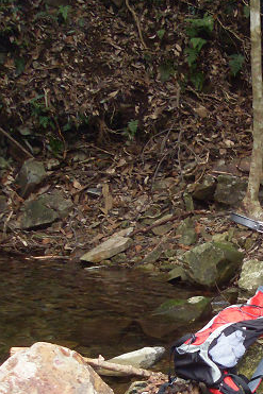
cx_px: 408
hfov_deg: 15.1
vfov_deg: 24.3
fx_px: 910
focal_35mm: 83
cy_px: 281
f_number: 2.8
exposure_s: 1/45
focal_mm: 6.3
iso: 160
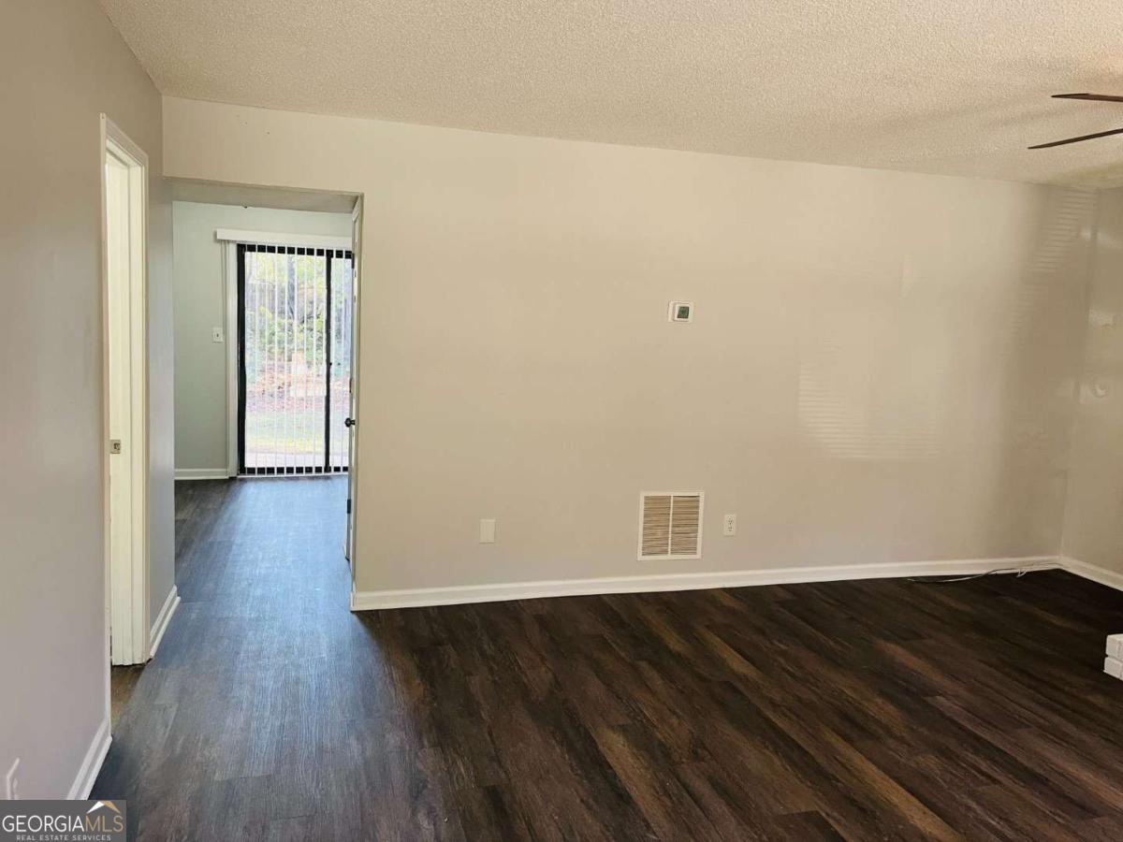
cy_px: 421
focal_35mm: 26
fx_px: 843
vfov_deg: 53.1
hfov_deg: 67.3
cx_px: 562
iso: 125
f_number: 1.6
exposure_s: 1/100
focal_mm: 5.1
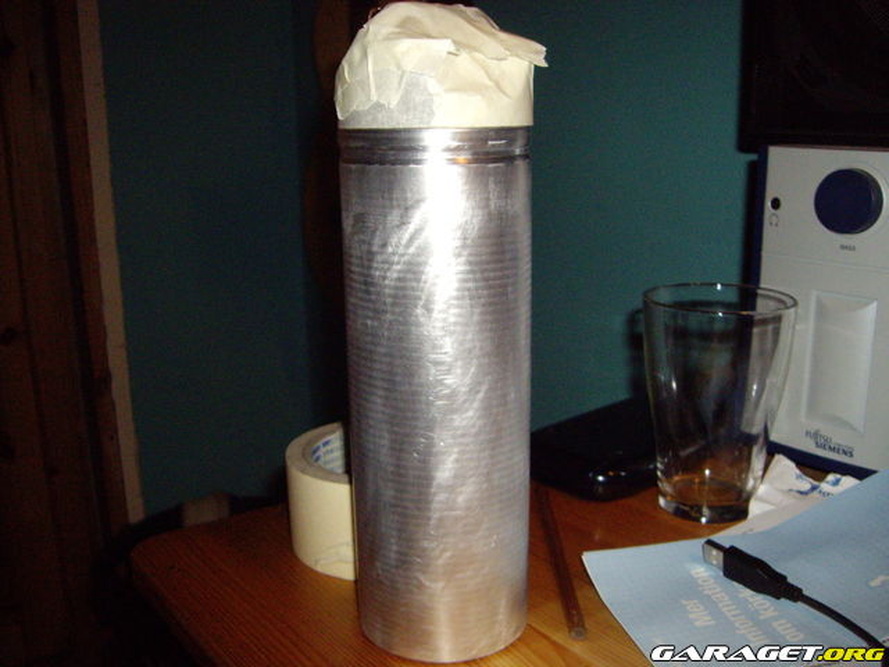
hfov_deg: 49.0
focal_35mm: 38
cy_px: 334
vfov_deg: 37.7
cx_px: 444
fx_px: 976
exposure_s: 1/40
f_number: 2.7
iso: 400
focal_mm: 6.2
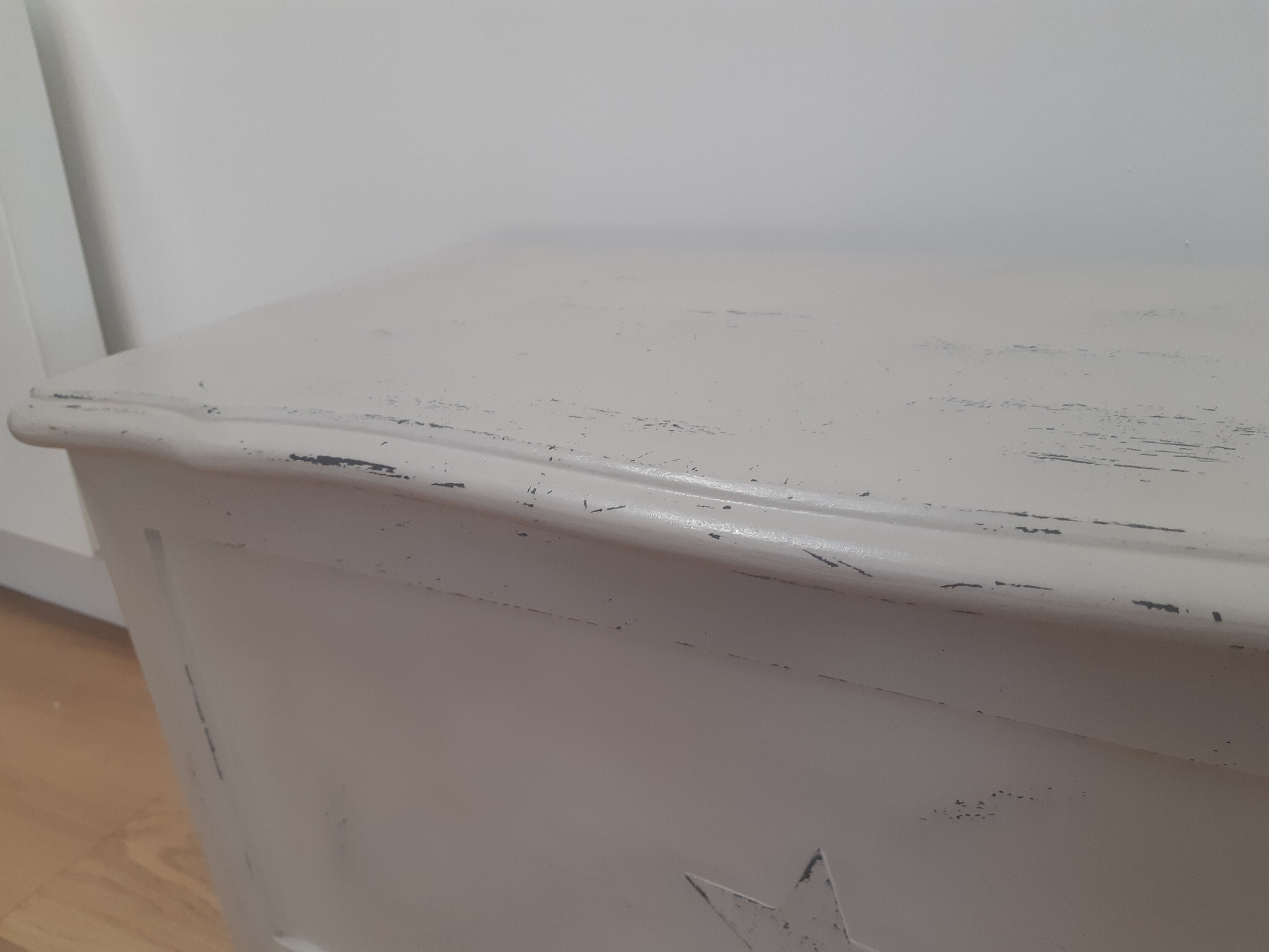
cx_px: 634
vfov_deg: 53.1
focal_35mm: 26
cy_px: 476
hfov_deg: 67.3
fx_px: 953
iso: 80
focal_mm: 3.93
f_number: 1.7
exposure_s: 1/50
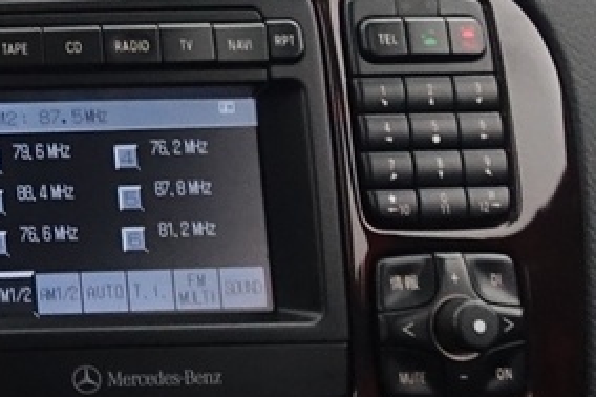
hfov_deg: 12.2
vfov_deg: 9.9
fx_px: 2267
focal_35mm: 137
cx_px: -793
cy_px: -21
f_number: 2.5
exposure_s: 1/30
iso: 1000
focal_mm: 8.8
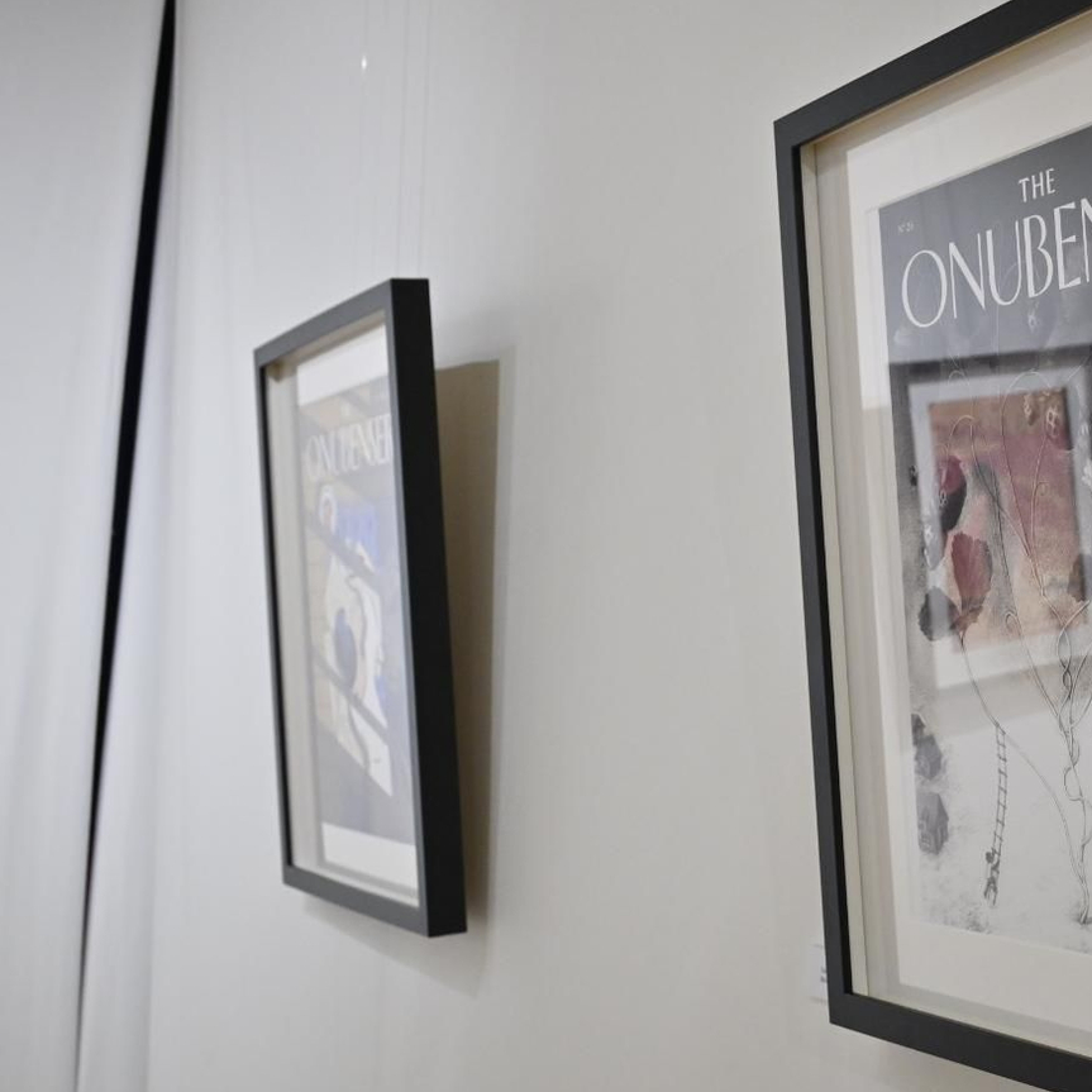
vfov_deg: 32.8
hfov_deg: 31.9
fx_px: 1856
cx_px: 872
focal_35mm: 52
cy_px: 511
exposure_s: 1/320
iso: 1000
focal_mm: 22
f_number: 4
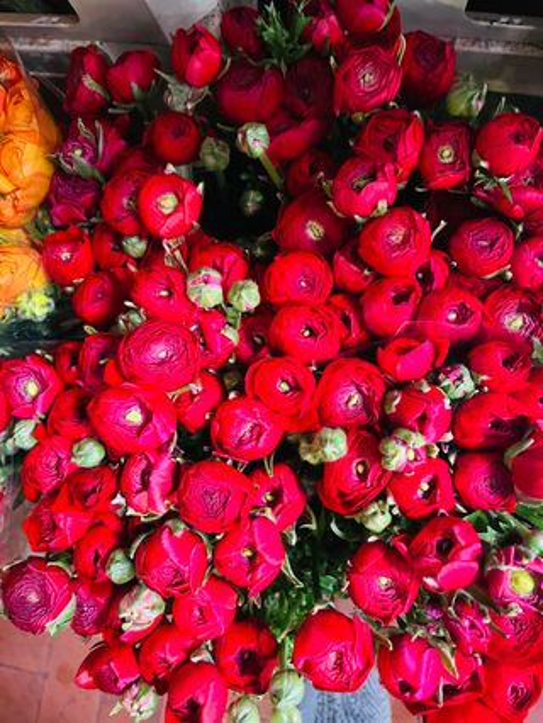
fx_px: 543
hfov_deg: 53.1
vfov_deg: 67.3
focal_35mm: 26
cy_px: 362
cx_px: 272
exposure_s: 1/25
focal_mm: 4.2
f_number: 1.6
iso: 800
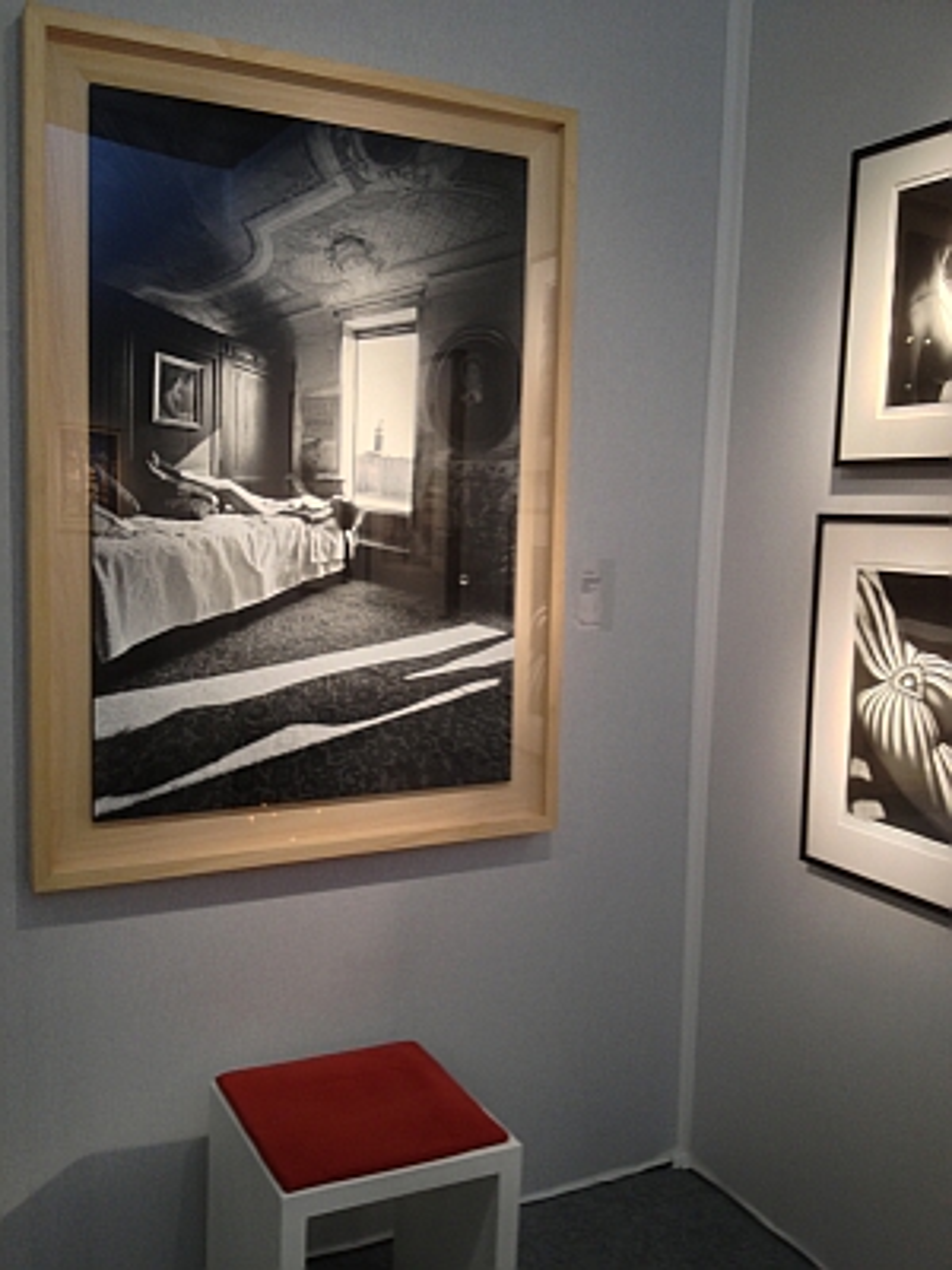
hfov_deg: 40.7
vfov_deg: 52.6
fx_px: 1283
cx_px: 476
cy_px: 635
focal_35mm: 35
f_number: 2.4
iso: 64
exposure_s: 1/25
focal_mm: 4.28
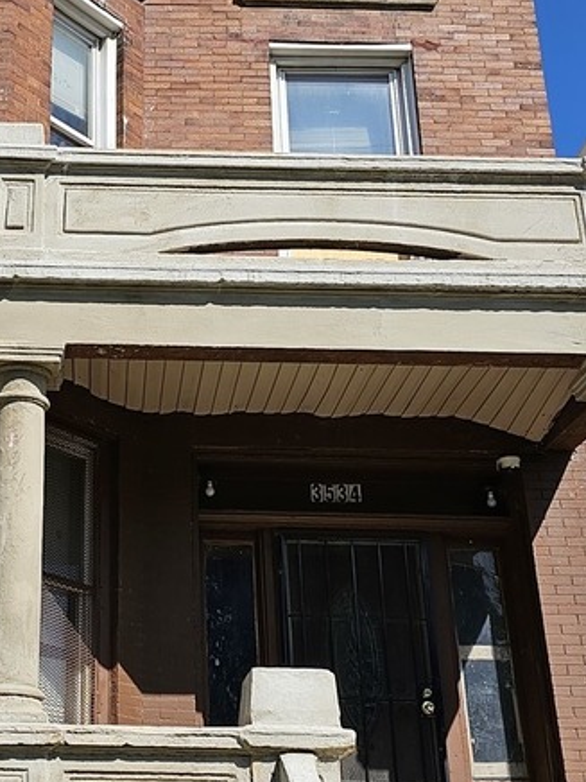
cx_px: 109
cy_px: 380
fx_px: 1287
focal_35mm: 57
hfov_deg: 25.2
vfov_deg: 33.8
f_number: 1.7
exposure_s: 1/1339
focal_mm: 6.3
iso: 16
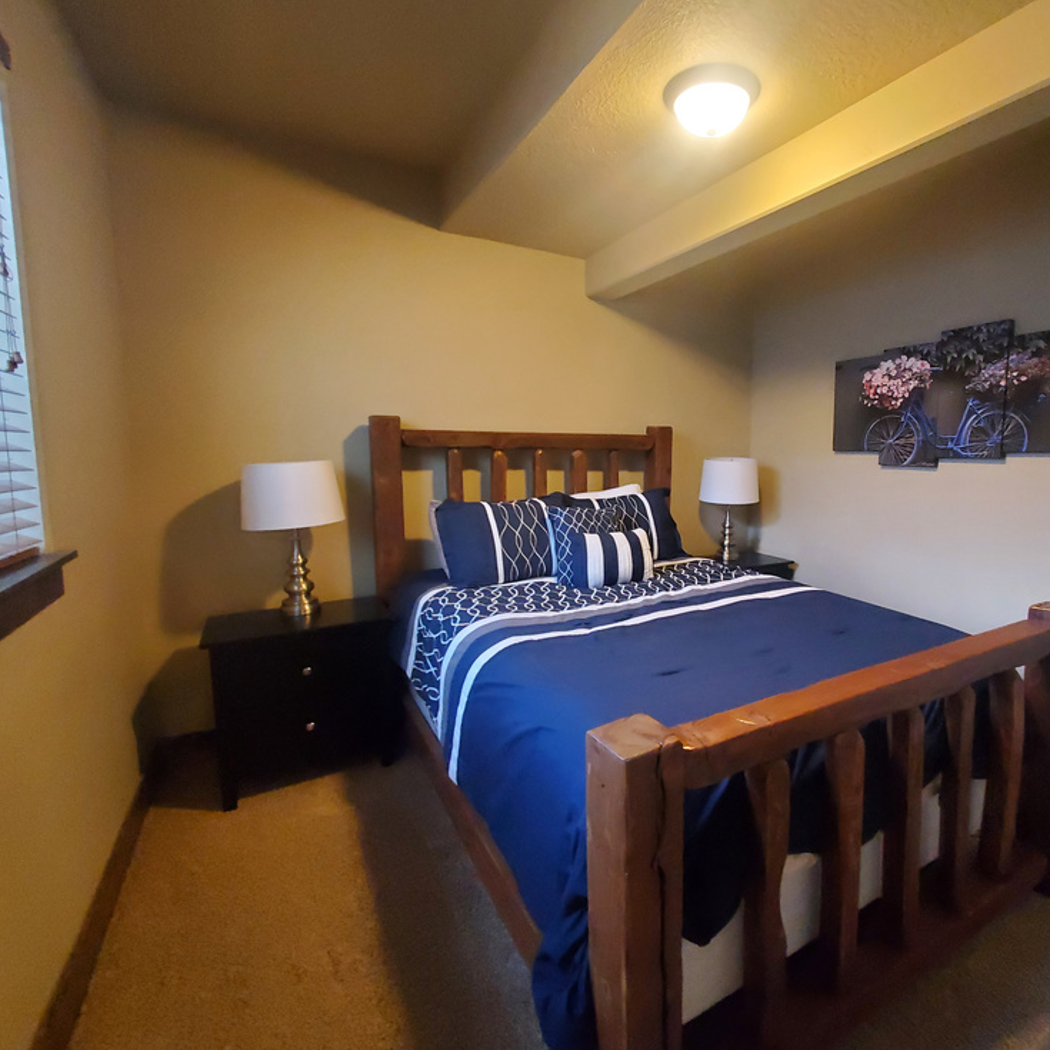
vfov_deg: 87.4
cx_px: 613
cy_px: 524
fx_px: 549
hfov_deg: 86.7
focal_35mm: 16
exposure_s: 1/30
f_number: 2.2
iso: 800
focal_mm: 1.8
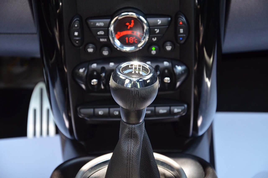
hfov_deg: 18.2
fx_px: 836
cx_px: 134
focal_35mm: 112
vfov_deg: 12.1
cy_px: 89
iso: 450
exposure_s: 1/60
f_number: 5.3
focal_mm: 75
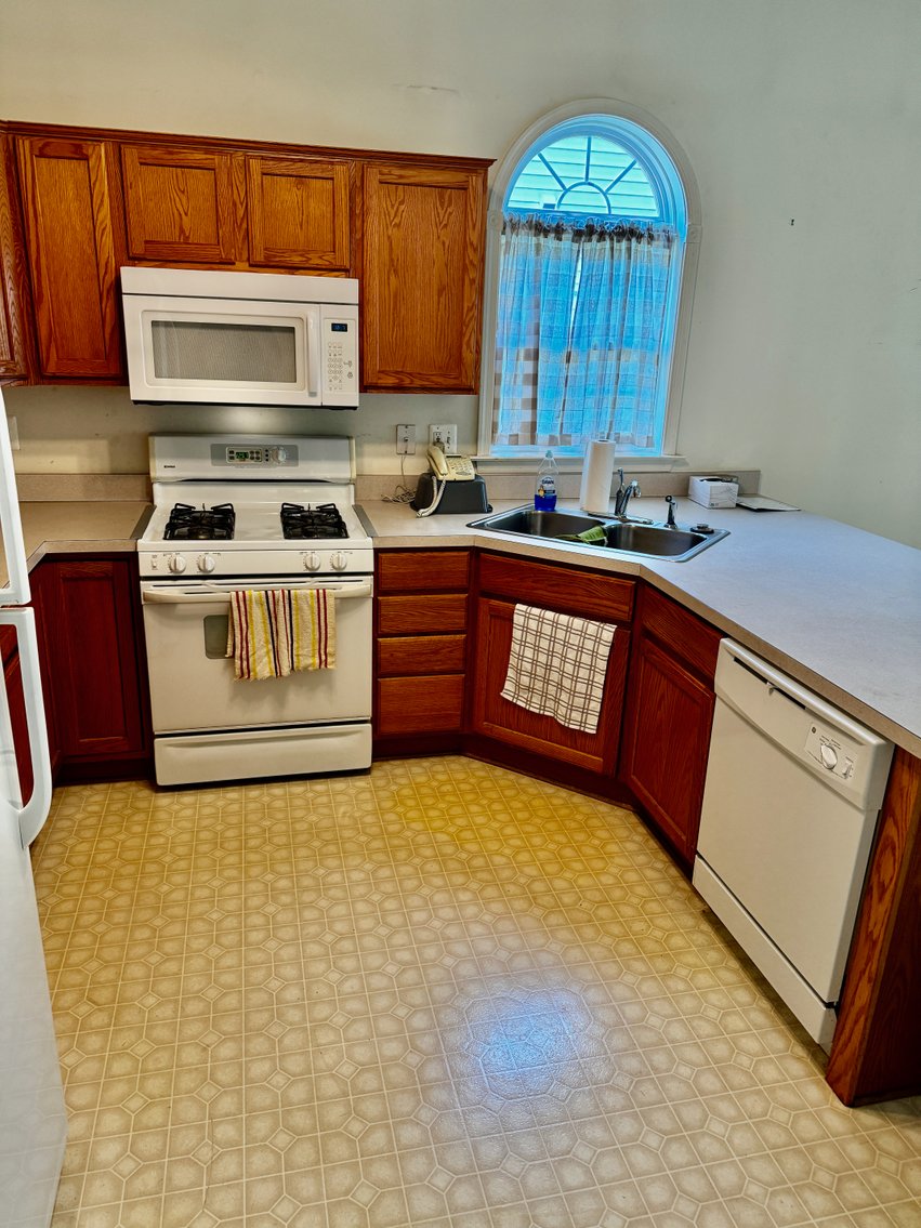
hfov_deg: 56.8
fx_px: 852
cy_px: 614
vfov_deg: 71.6
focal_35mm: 24
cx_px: 460
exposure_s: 1/120
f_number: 1.78
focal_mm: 6.76
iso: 200
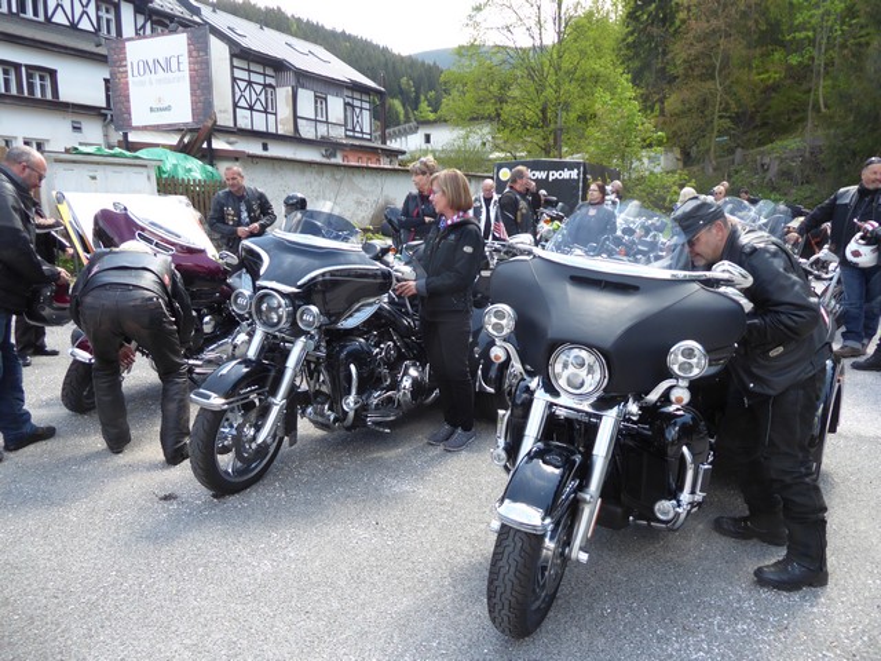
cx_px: 440
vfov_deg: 56.8
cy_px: 330
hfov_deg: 71.6
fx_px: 611
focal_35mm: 24
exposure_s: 1/100
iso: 80
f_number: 3.3
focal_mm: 4.3
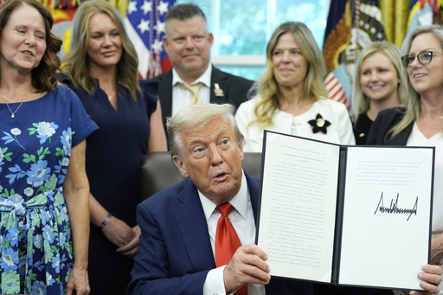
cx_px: 222
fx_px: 861
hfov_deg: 28.9
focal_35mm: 70
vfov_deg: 19.4
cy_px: 148
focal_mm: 70
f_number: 3.5
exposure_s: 1/200
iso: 2500
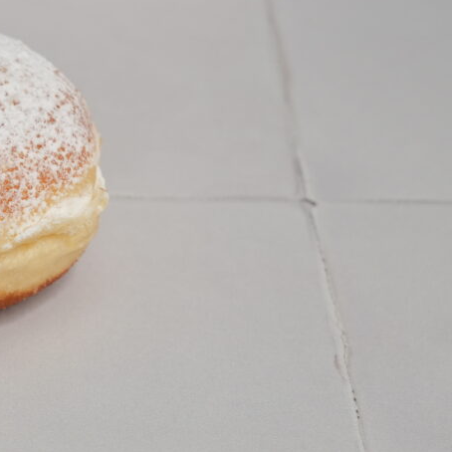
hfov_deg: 9.7
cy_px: 177
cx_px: -137
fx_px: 2600
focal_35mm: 176
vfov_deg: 9.9
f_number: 6.3
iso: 640
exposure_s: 1/200
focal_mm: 70
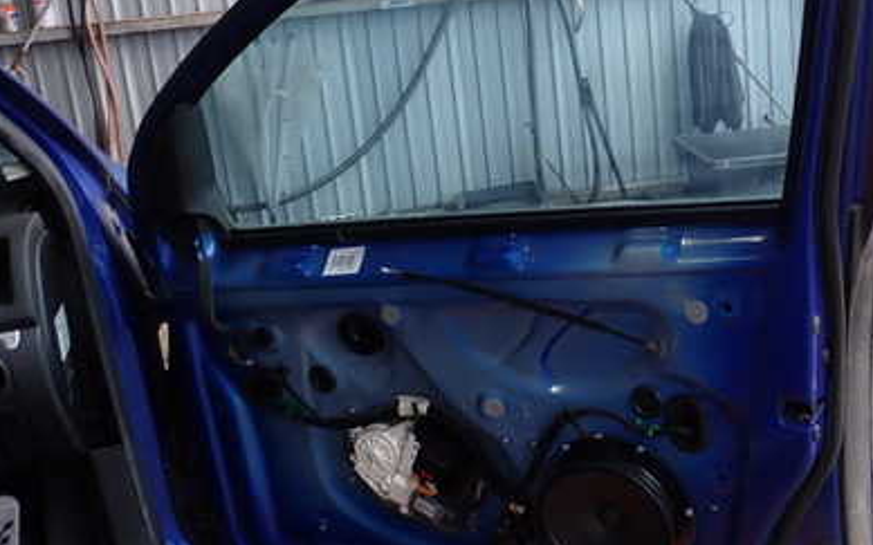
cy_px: 211
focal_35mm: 49
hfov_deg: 40.3
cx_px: 615
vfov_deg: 26.3
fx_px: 1166
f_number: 3.2
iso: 100
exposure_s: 1/80
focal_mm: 5.4
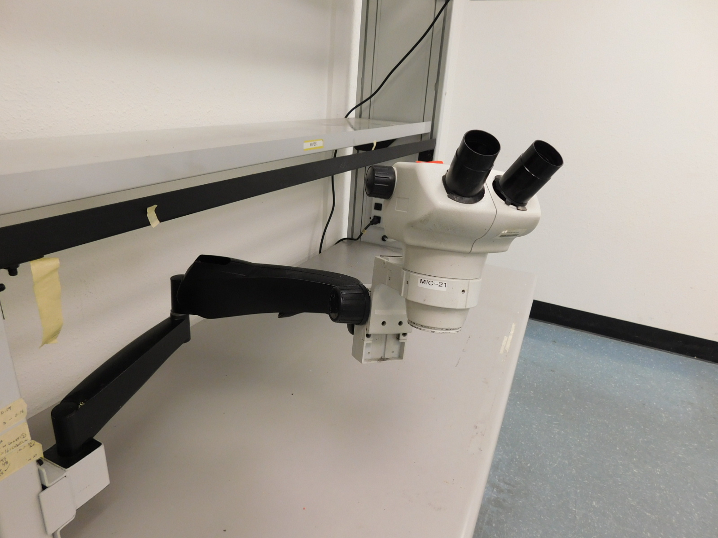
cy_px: 269
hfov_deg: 73.9
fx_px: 477
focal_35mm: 23
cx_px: 359
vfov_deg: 58.9
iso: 125
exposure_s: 1/40
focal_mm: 4
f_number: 3
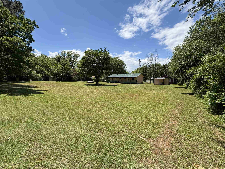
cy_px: 84
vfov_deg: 85.7
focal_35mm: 14
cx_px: 112
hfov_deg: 102.1
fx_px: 91
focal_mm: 2.22
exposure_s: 1/1567
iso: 50
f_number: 2.2
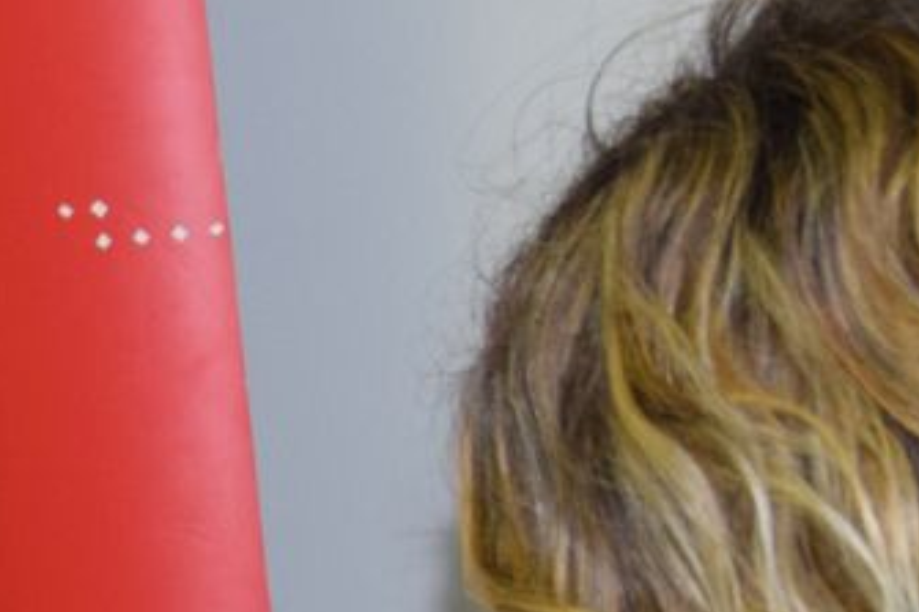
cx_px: -321
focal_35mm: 215
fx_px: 5486
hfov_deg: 9.4
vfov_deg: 6.3
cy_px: 913
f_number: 5
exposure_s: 1/100
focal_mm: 30
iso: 800
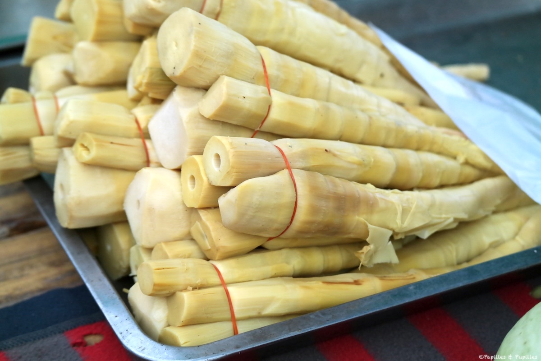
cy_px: 180
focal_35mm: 83
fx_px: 1247
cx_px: 270
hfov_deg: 24.5
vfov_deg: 16.5
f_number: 4
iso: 800
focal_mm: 54
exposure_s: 1/500
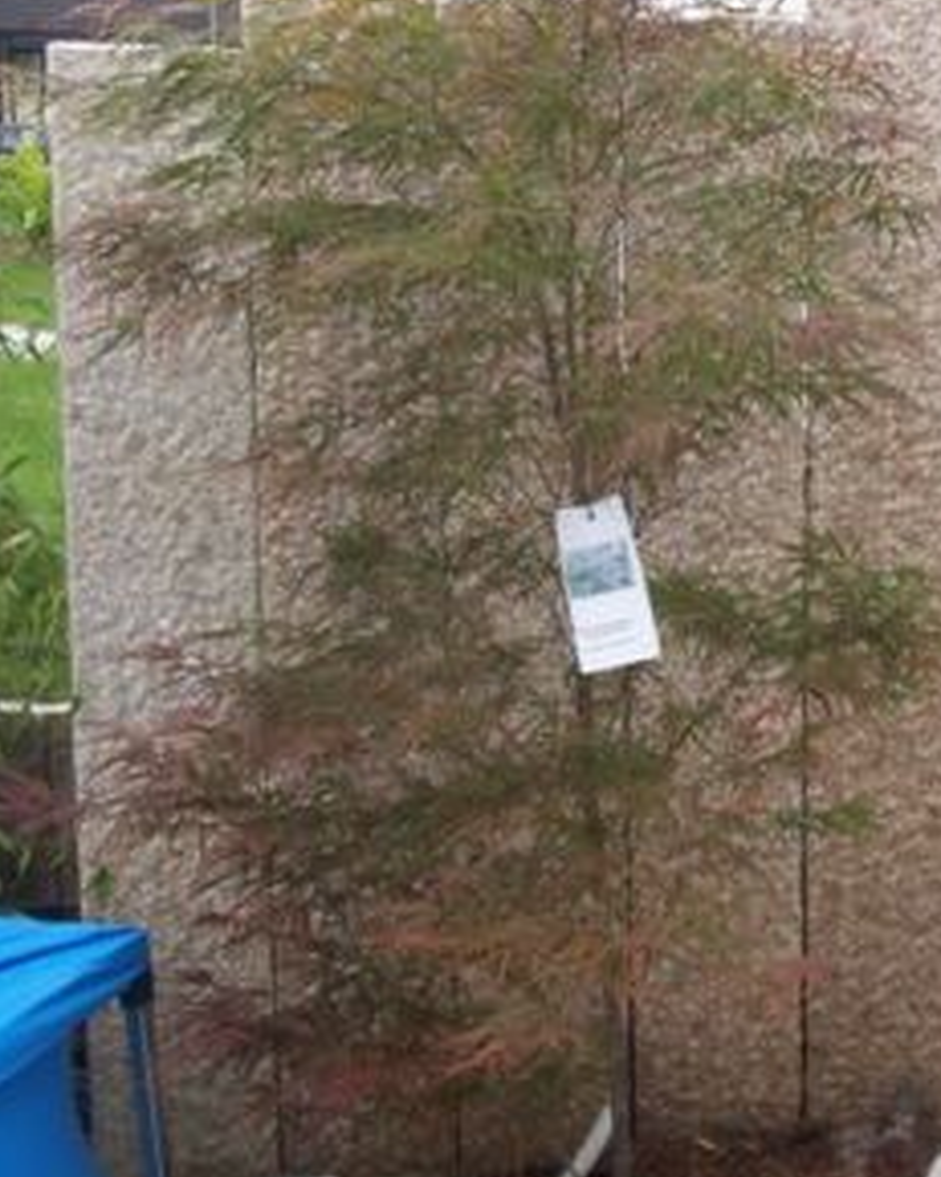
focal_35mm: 59
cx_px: 896
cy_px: 558
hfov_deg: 24.8
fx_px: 2055
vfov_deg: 32.0
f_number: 3.9
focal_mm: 6.4
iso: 64
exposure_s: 1/160
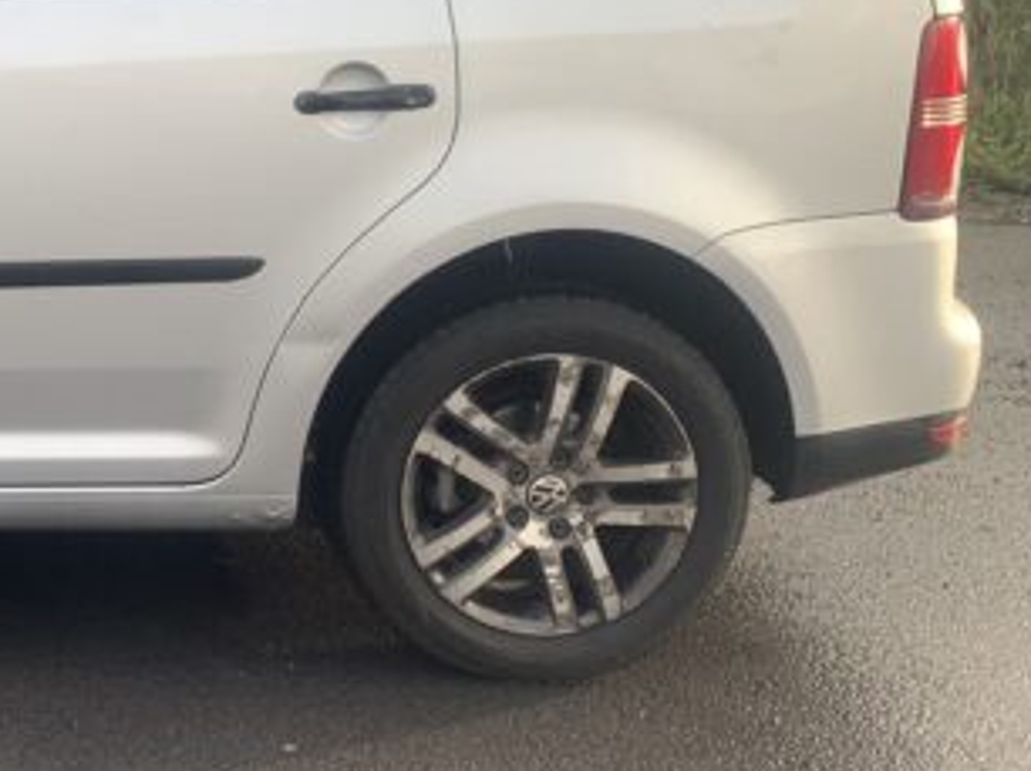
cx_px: -246
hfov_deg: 25.3
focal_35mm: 68
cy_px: 236
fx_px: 2024
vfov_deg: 21.5
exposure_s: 1/225
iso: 25
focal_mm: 4.25
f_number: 1.8
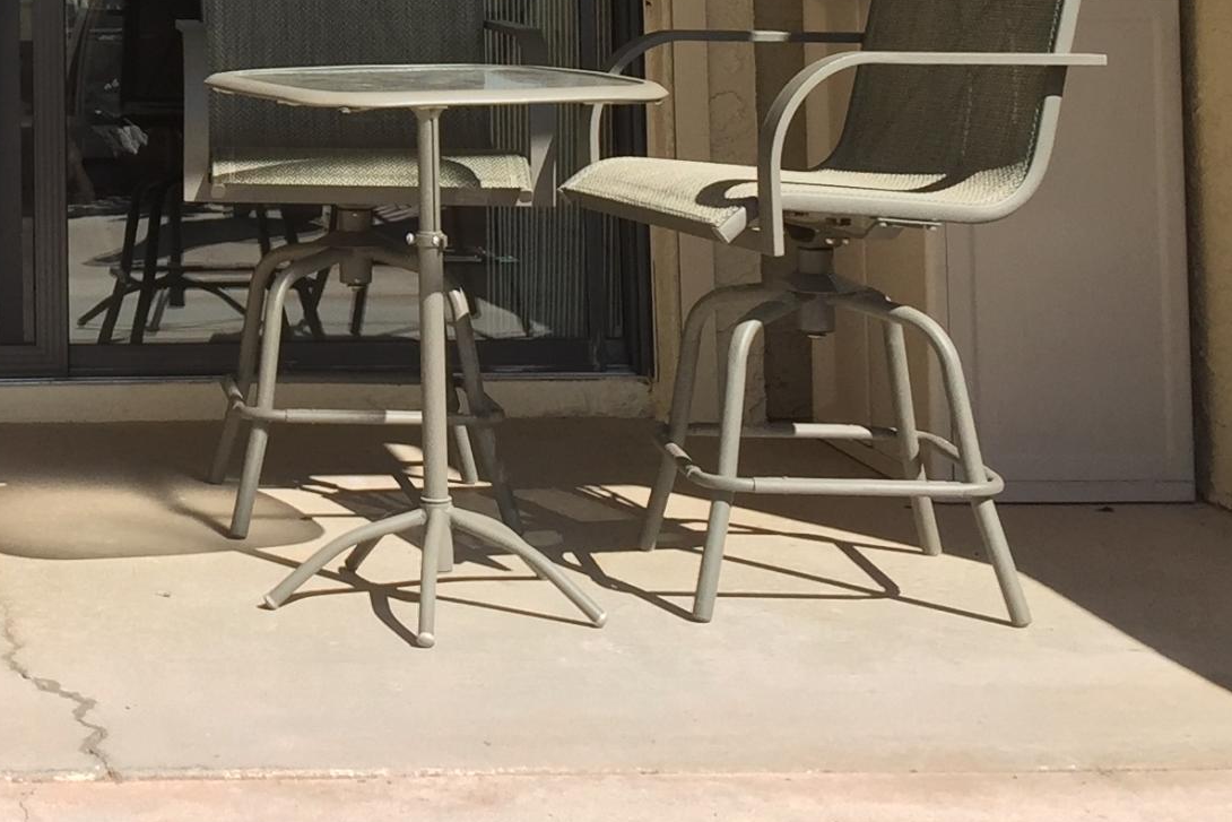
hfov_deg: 23.3
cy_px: -173
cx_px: -54
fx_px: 2841
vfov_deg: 15.8
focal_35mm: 83
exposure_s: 1/1319
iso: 32
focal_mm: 4.15
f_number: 2.2
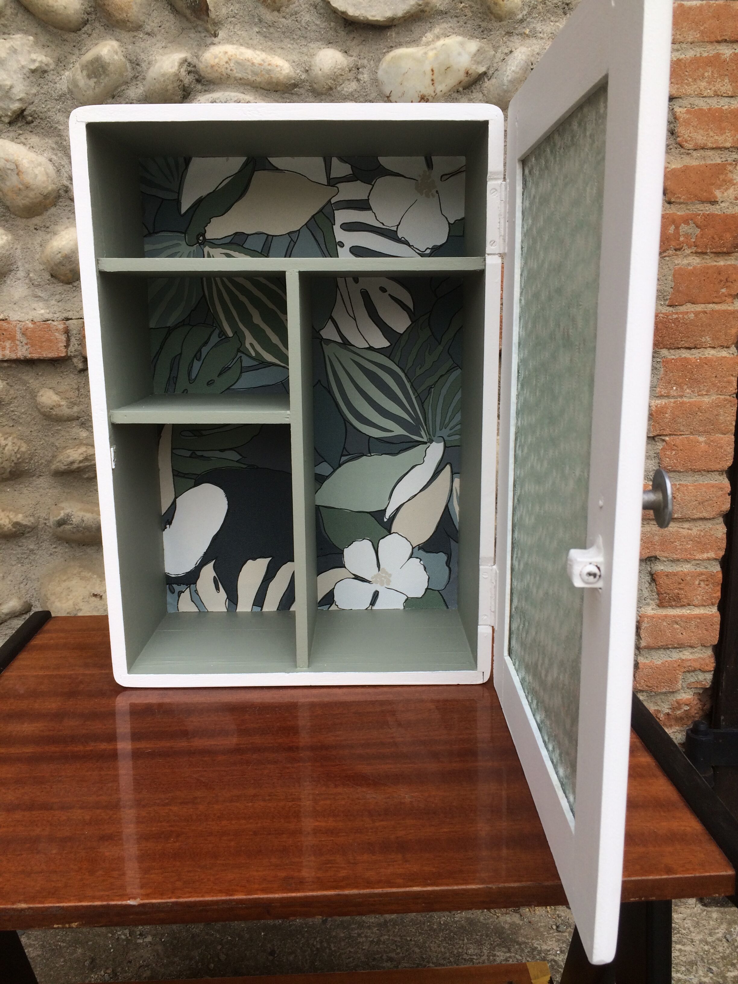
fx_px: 824
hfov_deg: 48.2
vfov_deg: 61.7
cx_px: 369
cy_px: 492
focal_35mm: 29
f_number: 2.2
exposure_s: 1/304
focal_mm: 4.15
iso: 32
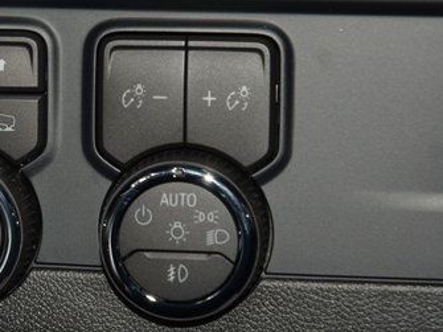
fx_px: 2469
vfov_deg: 7.7
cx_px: 54
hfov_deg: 10.2
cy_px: 84
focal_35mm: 193
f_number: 8
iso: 100
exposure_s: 1/125
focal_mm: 70
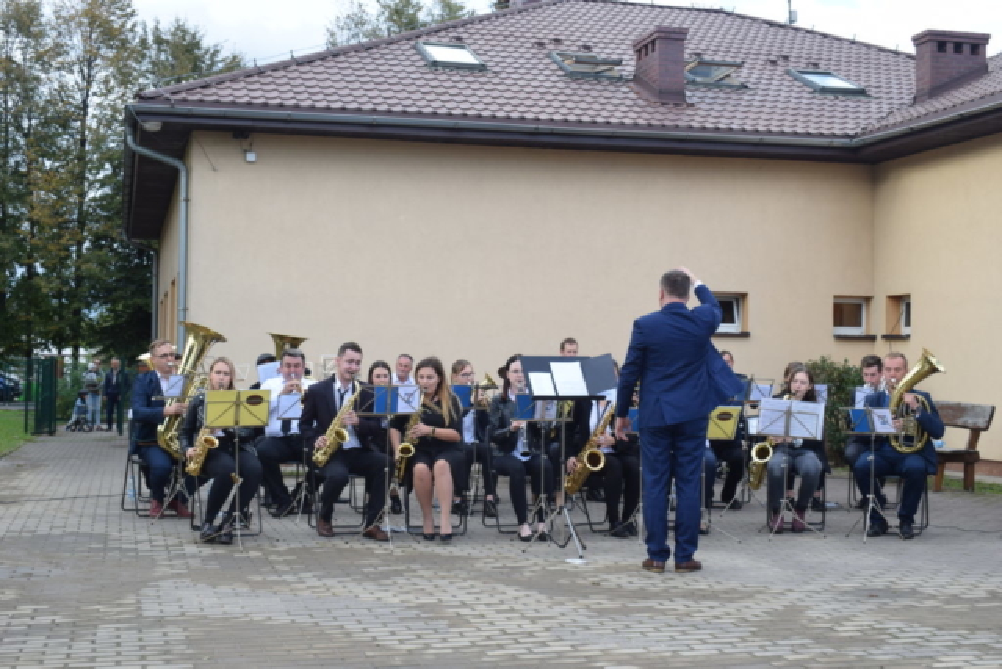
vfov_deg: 28.1
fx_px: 1336
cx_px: 501
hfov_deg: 41.1
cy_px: 334
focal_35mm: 48
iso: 400
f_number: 8
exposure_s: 1/250
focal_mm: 32
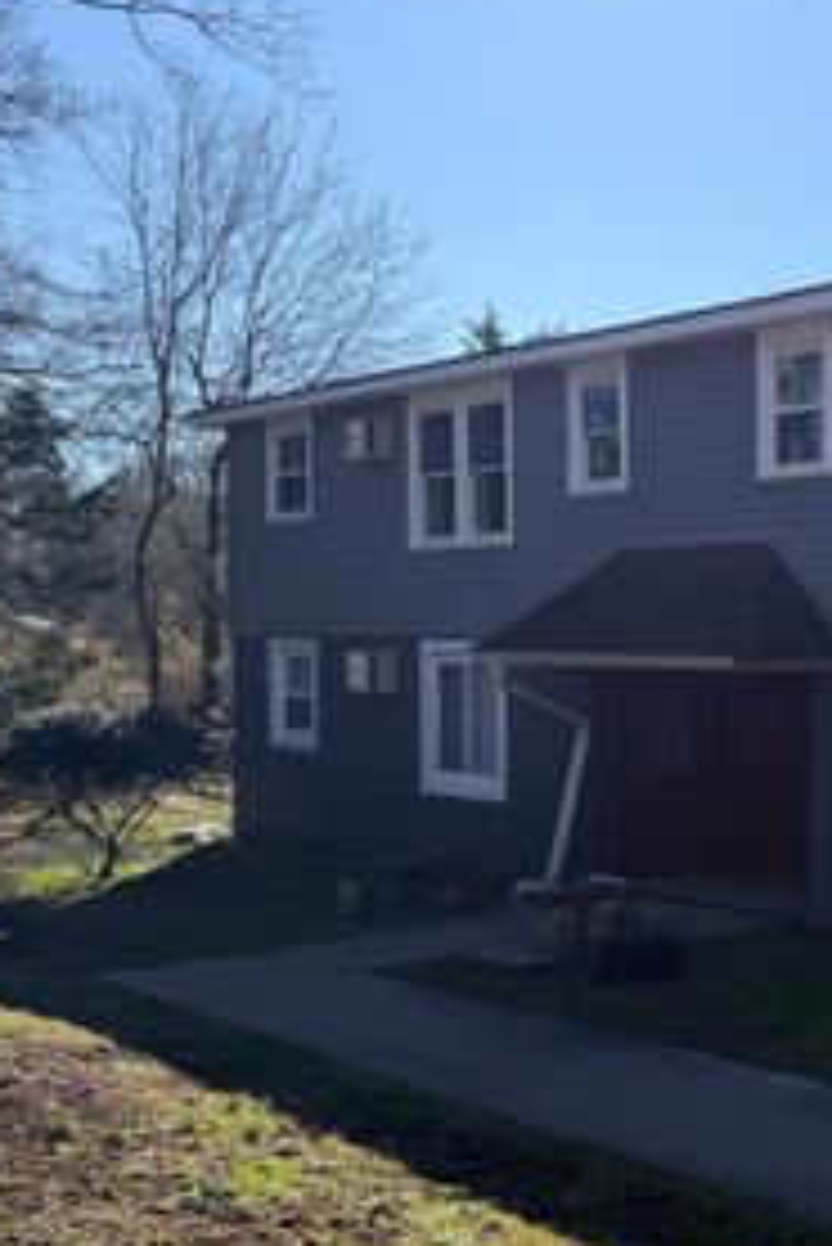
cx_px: 1102
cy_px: 708
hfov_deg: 25.4
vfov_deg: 43.5
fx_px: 1558
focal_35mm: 45
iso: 80
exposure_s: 1/6173
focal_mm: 6.76
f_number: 1.78
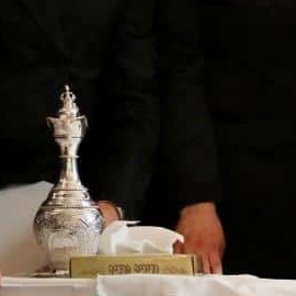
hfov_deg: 1.8
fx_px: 9345
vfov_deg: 1.8
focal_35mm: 966
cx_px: 528
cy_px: -23
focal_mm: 200
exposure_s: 1/160
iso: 1250
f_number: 2.8
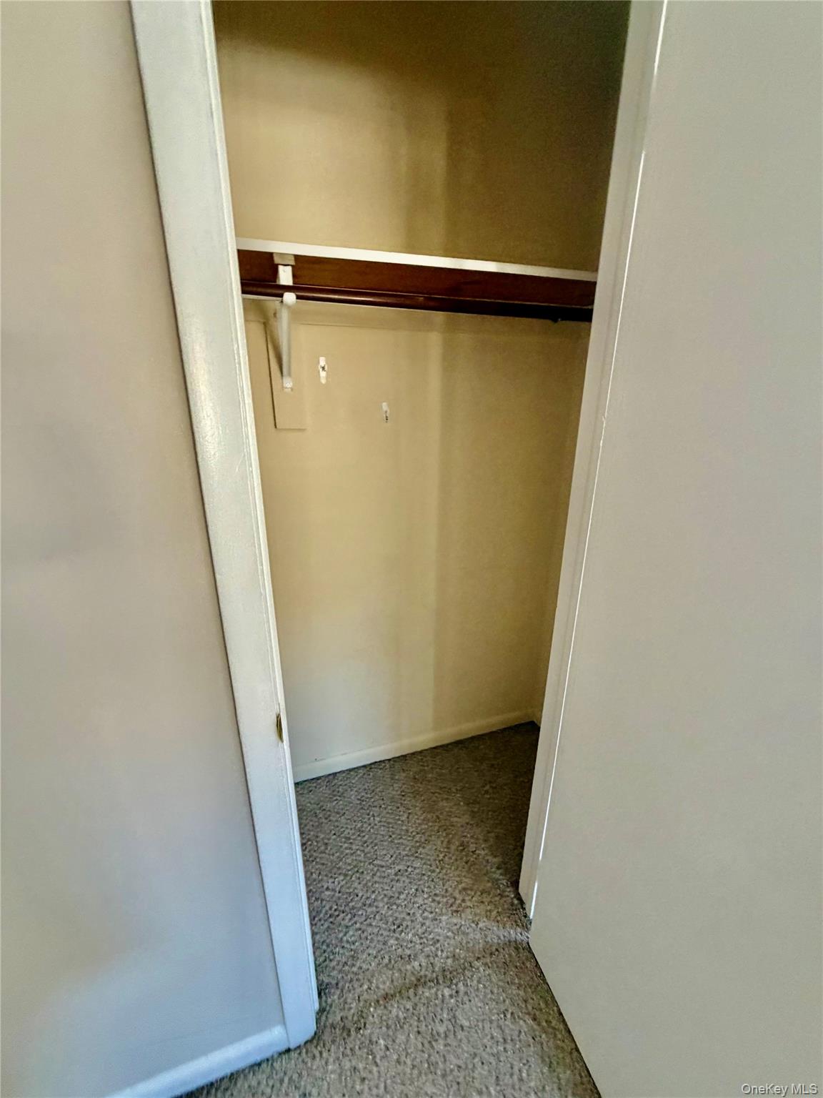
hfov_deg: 85.7
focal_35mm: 14
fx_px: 444
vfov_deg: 102.1
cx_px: 412
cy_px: 549
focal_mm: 2.22
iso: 320
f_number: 2.2
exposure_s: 1/88
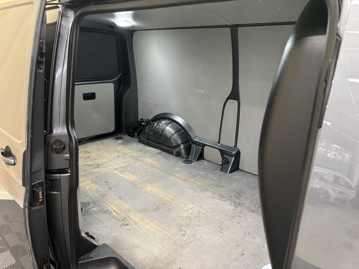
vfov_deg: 53.1
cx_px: 180
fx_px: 270
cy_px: 134
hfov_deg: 67.3
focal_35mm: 26
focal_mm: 5.96
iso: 250
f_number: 1.6
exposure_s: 1/50
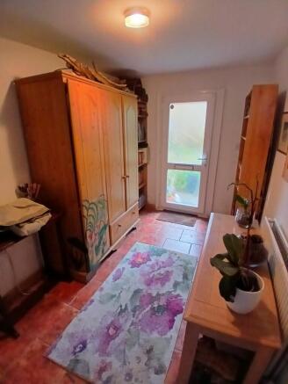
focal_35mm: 17
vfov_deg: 91.0
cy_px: 192
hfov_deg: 74.8
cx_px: 144
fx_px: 188
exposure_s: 1/25
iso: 640
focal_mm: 1.4
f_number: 2.2
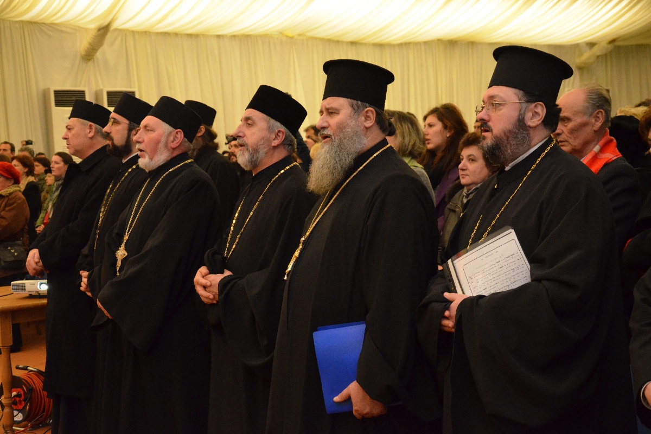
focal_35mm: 57
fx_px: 1031
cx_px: 326
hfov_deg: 35.1
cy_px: 217
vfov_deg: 23.8
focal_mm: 38
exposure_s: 1/60
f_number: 4.5
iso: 3200
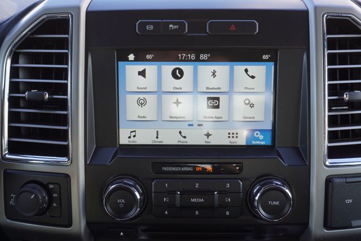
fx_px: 316
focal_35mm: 32
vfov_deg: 41.8
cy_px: 120
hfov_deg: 59.4
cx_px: 180
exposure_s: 1/80
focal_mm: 21
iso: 100
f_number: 4.5
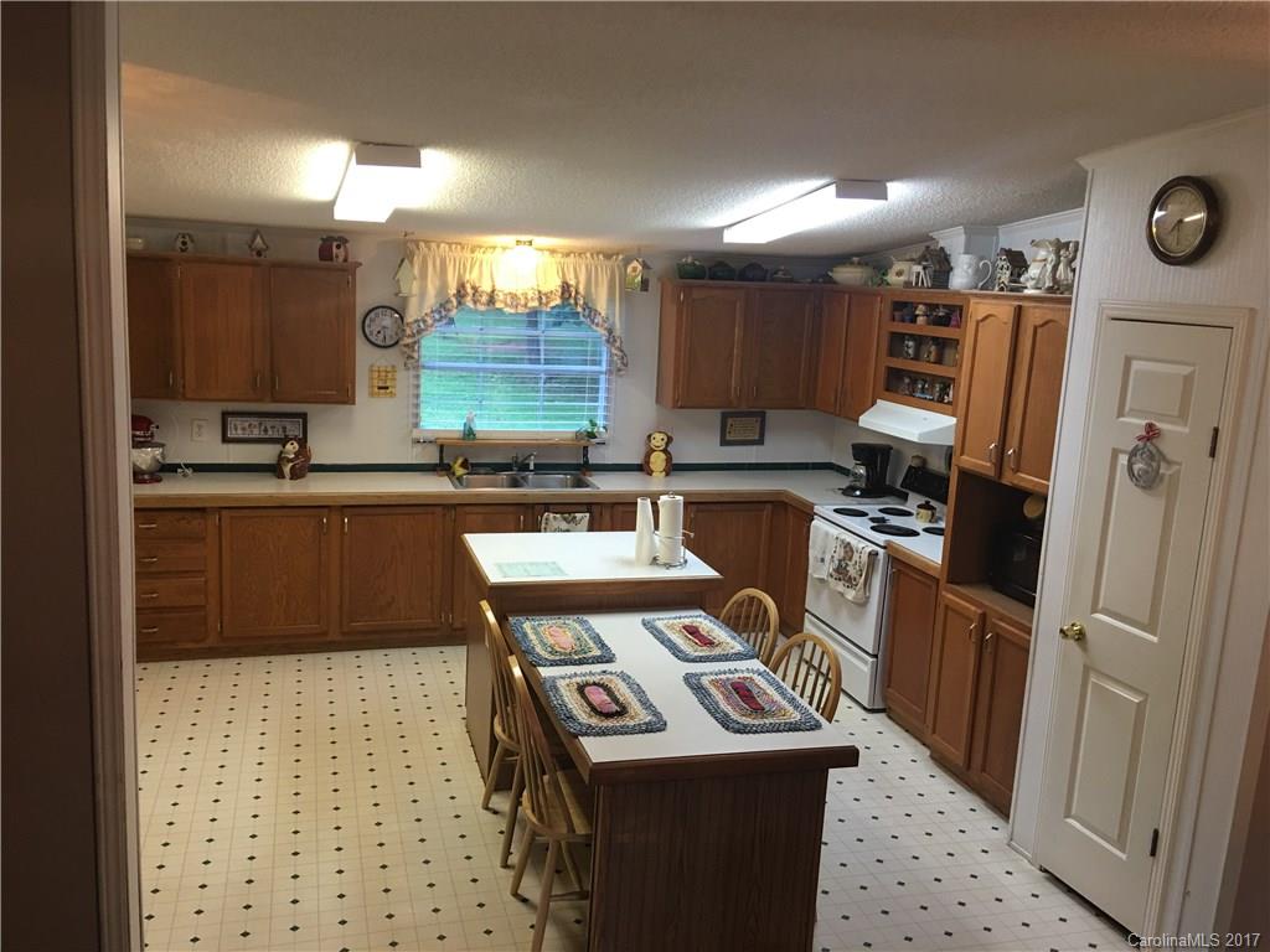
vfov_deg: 48.2
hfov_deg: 61.7
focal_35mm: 29
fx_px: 1064
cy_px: 476
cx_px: 635
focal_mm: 4.15
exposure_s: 1/15
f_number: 2.2
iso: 50
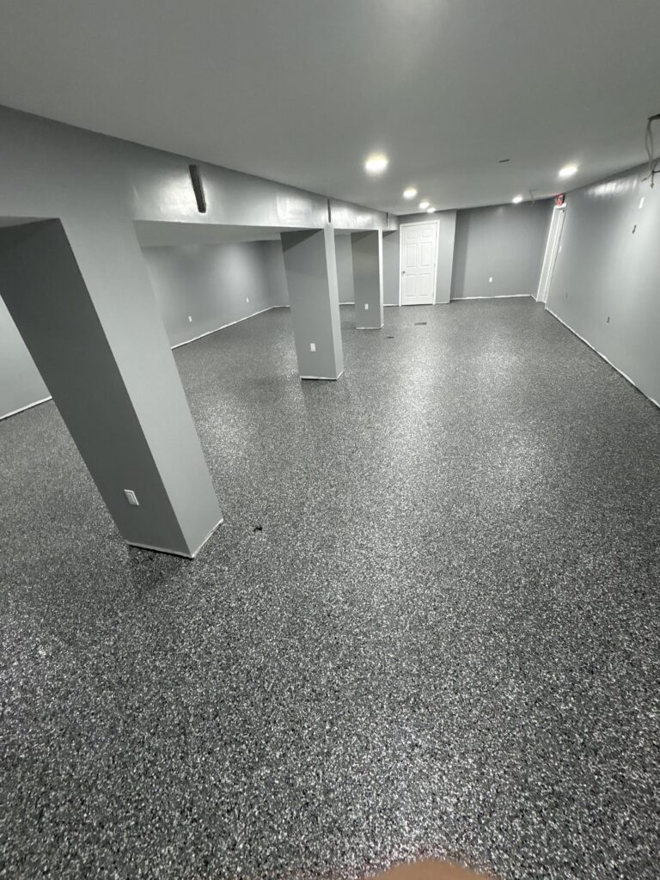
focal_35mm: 14
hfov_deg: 85.7
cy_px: 440
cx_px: 330
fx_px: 356
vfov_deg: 102.1
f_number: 2.2
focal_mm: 2.22
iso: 400
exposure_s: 1/60
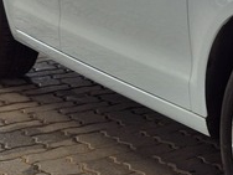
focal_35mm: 125
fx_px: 841
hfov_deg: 13.6
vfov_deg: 11.5
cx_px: 454
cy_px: -65
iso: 25
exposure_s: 1/283
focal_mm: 5.4
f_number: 1.8
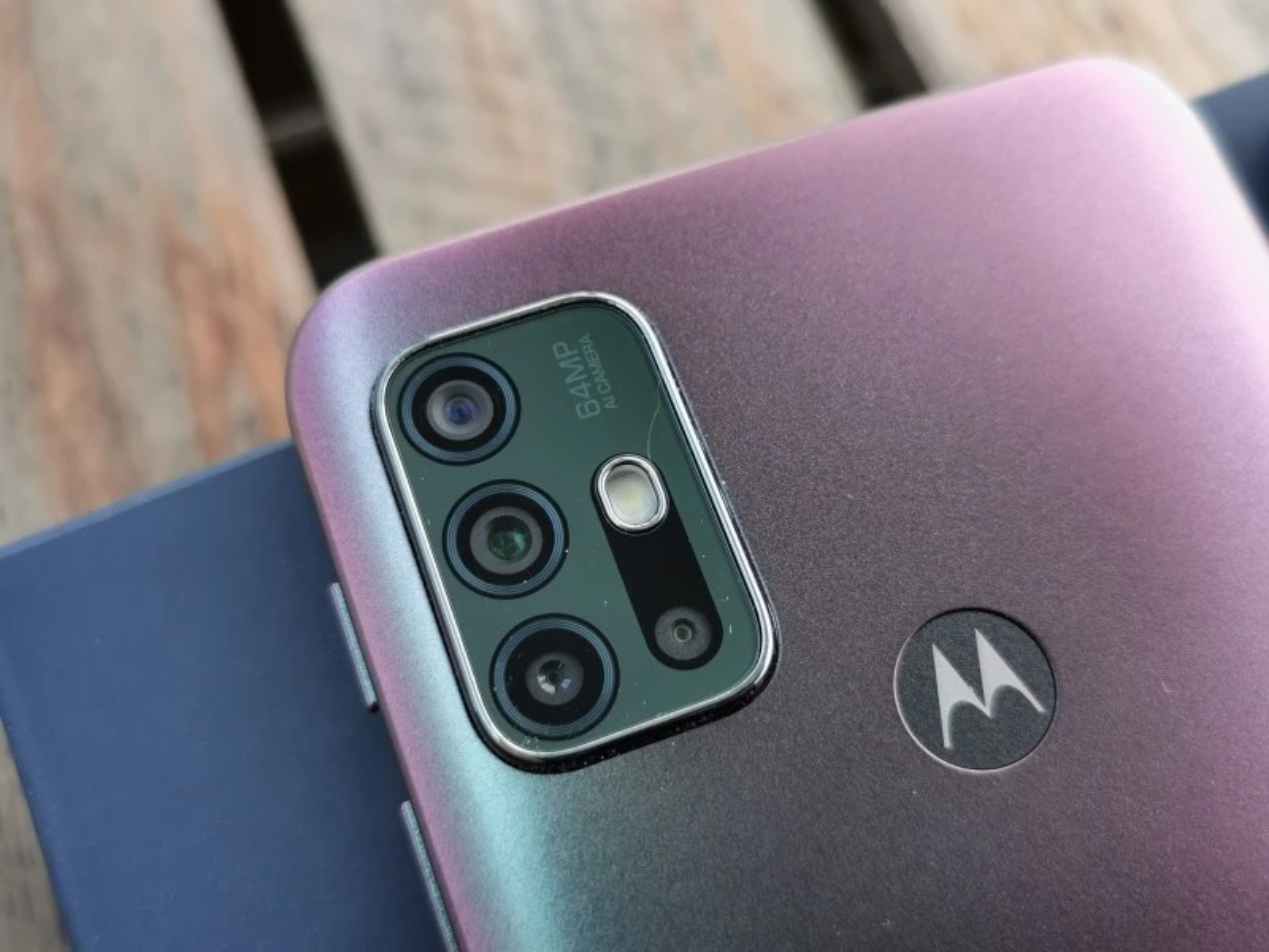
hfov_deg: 47.9
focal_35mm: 39
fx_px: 1430
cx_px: 634
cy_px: 476
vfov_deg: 36.8
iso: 50
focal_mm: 5.56
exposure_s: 1/461
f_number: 1.6
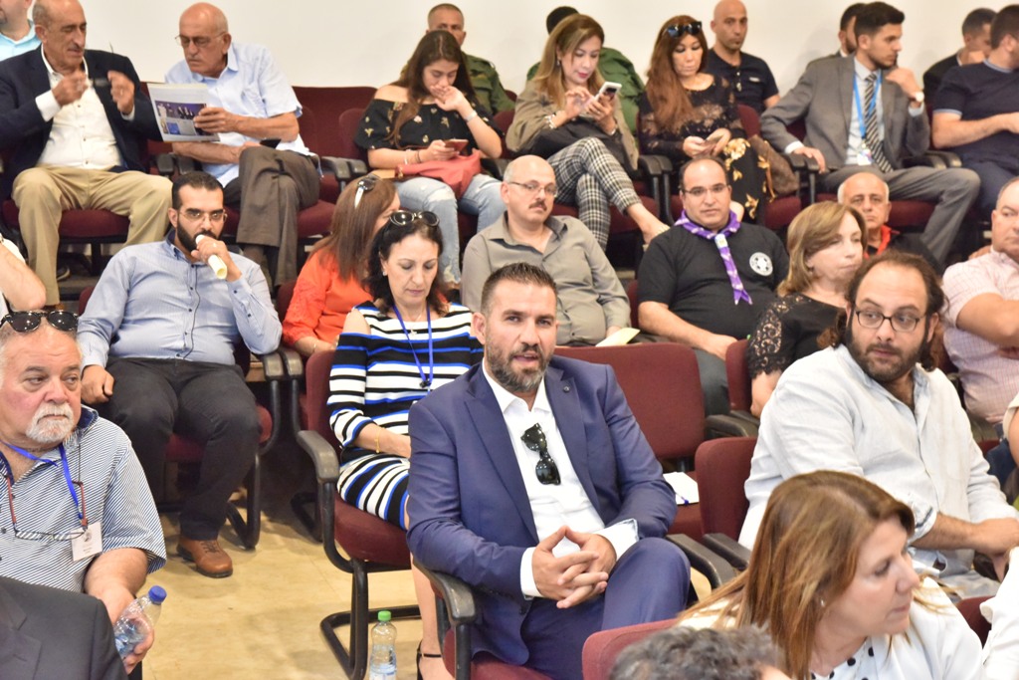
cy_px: 340
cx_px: 510
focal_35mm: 70
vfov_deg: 19.5
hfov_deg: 28.8
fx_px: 1982
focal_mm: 70
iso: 10000
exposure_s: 1/20
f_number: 10
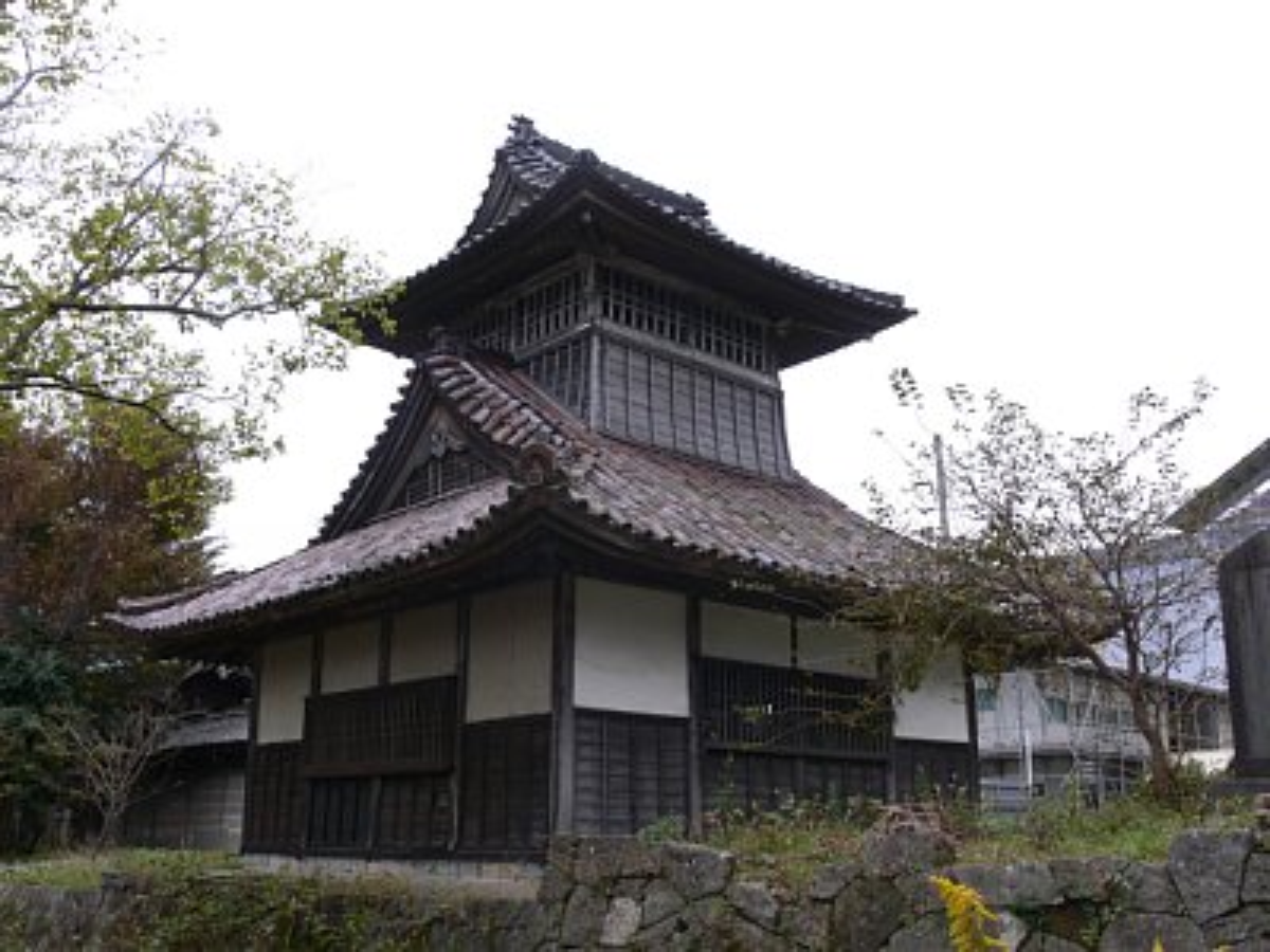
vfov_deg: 40.7
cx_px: 635
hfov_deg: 52.6
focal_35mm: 35
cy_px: 476
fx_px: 1284
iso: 80
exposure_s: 1/100
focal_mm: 7.4
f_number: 5
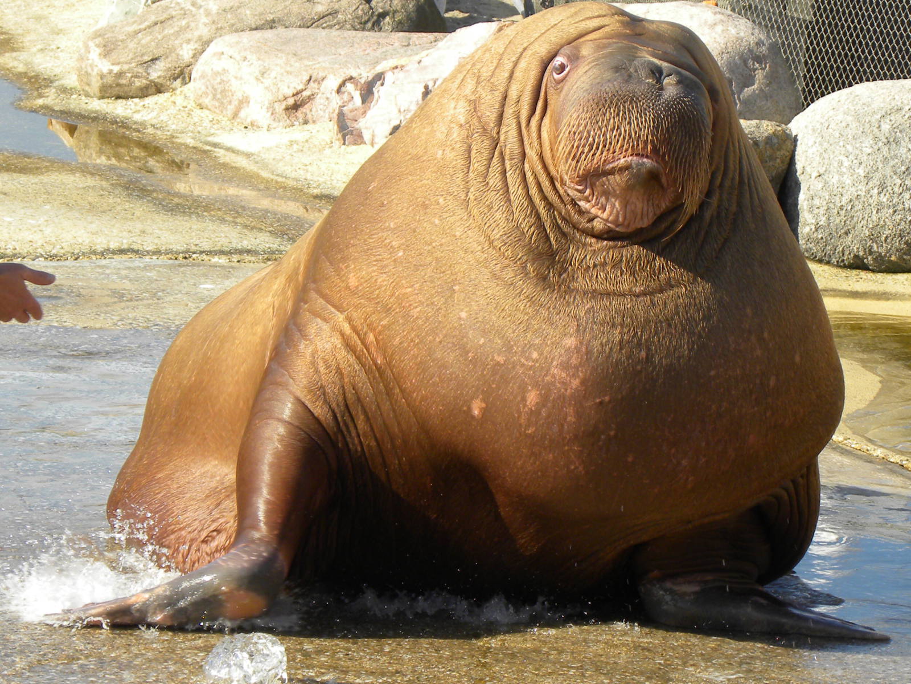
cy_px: 342
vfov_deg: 7.0
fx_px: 5579
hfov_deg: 9.3
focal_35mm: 212
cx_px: 456
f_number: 5
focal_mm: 37.7
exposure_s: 1/255
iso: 64
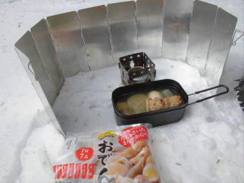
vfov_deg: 53.1
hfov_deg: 67.3
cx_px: 122
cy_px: 92
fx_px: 183
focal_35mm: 26
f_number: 3.5
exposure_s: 1/640
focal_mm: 4.6
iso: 100
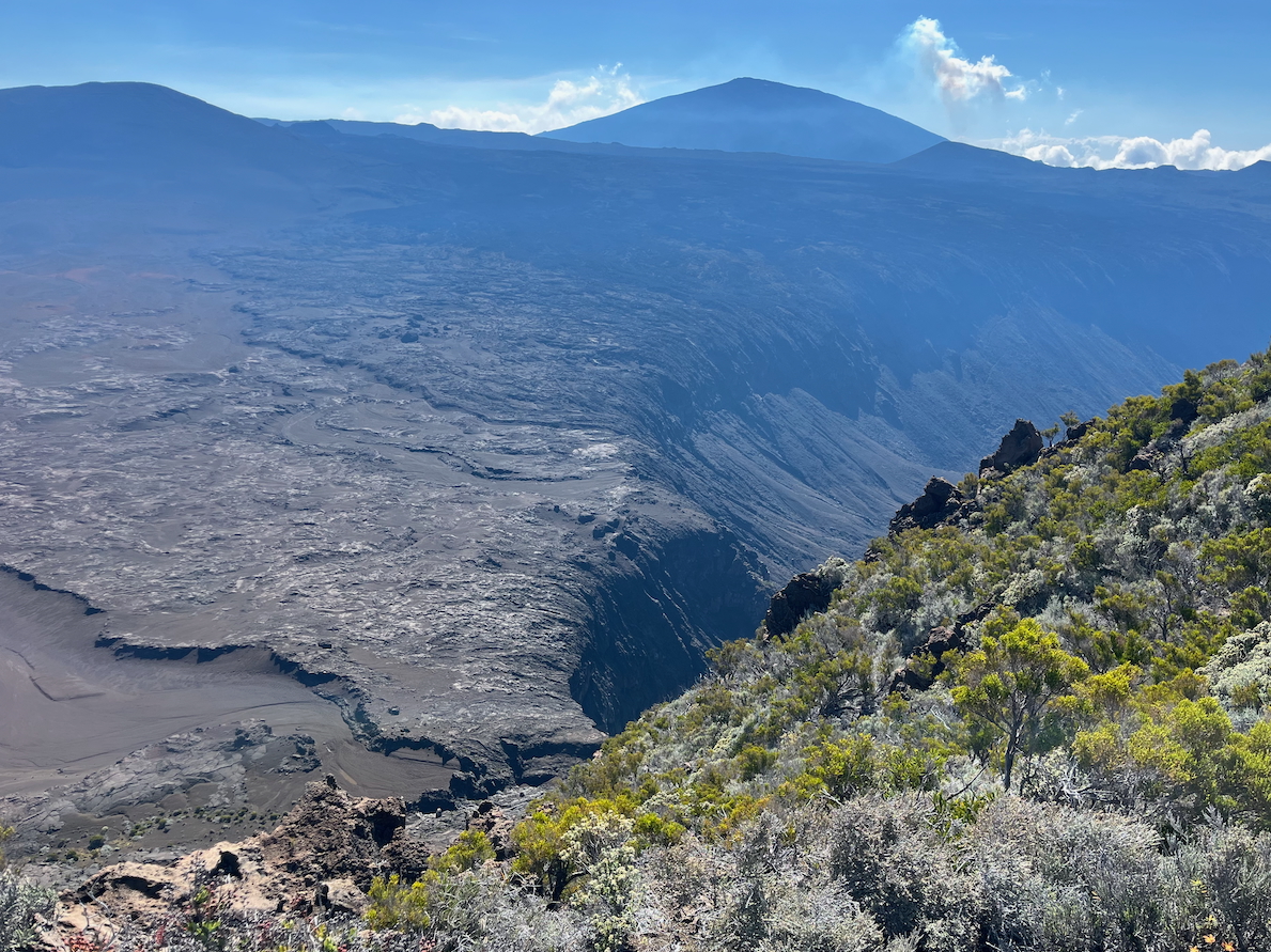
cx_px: 680
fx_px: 1028
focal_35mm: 28
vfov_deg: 49.7
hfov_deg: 63.4
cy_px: 473
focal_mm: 5.1
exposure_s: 1/1225
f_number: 1.6
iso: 50
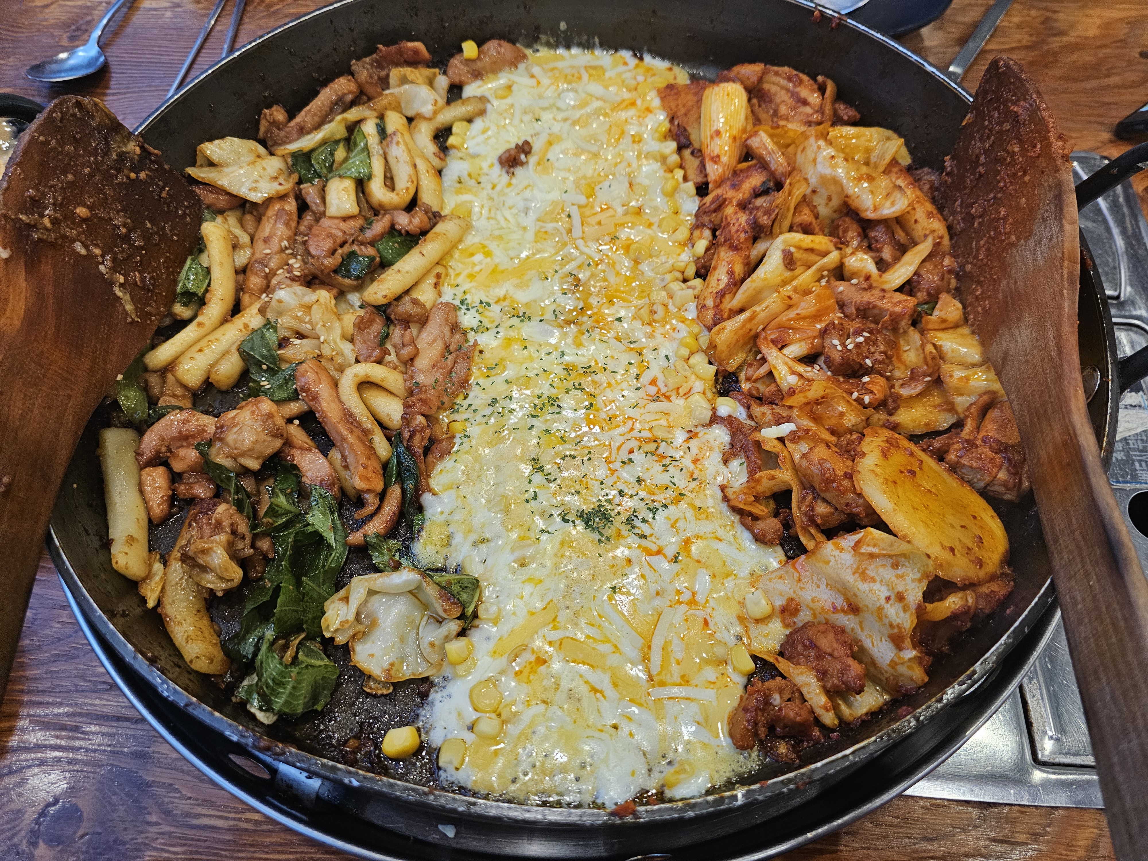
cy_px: 430
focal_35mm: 23
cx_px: 574
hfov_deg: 73.9
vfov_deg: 58.9
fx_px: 763
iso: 500
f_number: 1.7
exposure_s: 1/120
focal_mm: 6.3
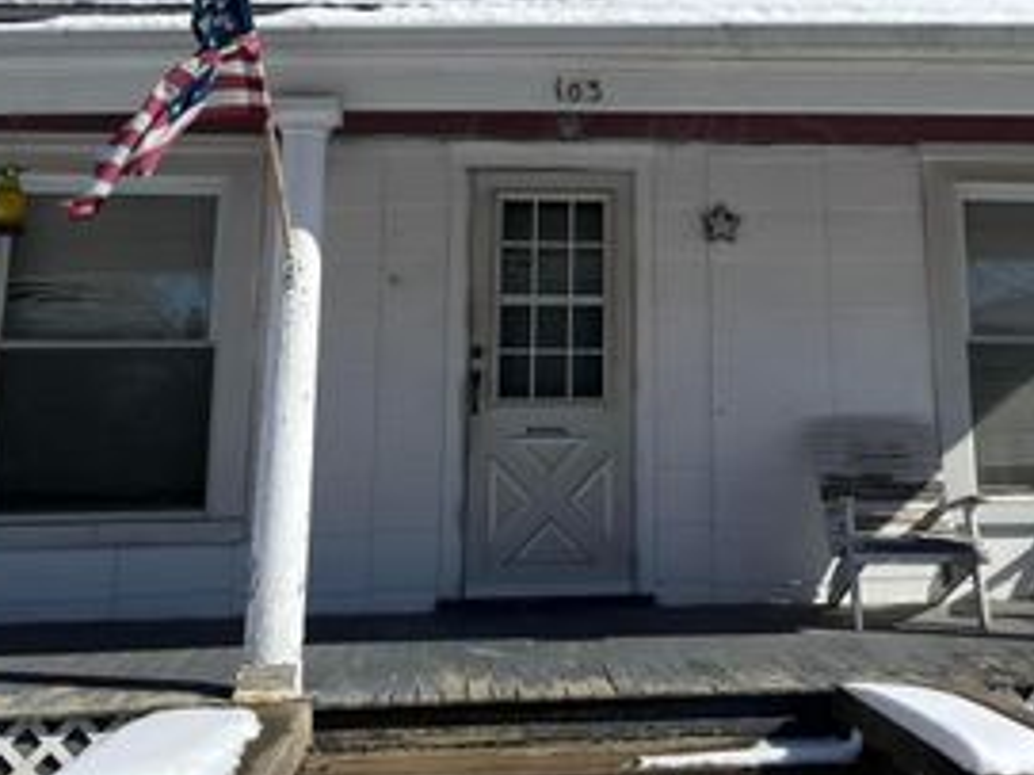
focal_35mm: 48
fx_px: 1433
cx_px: 656
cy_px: 128
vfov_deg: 29.4
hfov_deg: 39.4
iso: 50
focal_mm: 5.1
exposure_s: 1/7874
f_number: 1.6
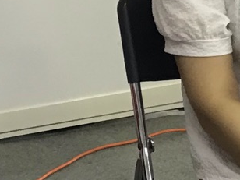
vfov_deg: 7.9
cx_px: 66
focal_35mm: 186
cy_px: 4
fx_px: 1290
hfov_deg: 10.6
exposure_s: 1/17
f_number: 1.8
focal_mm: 3.99
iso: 50
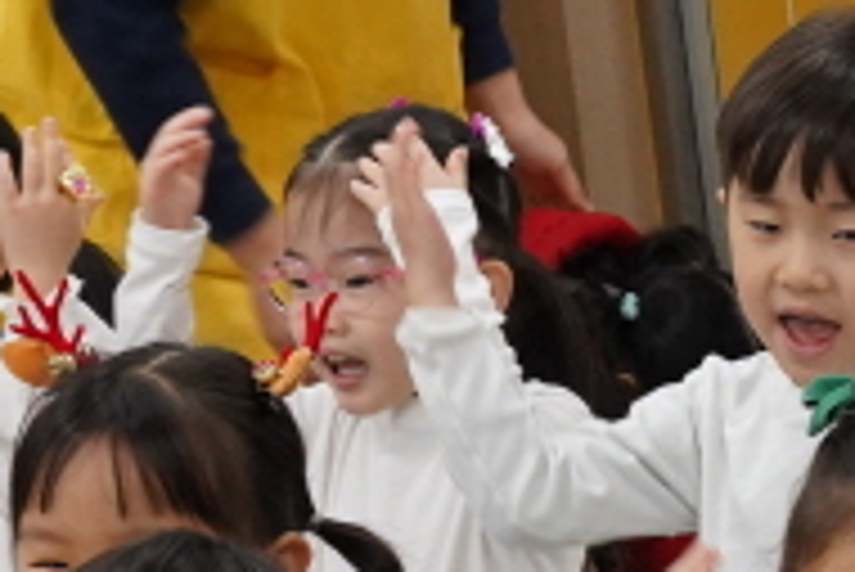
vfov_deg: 5.9
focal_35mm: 233
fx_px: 5538
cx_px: 544
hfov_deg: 8.8
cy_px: 462
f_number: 7.1
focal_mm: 34
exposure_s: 1/80
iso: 2500
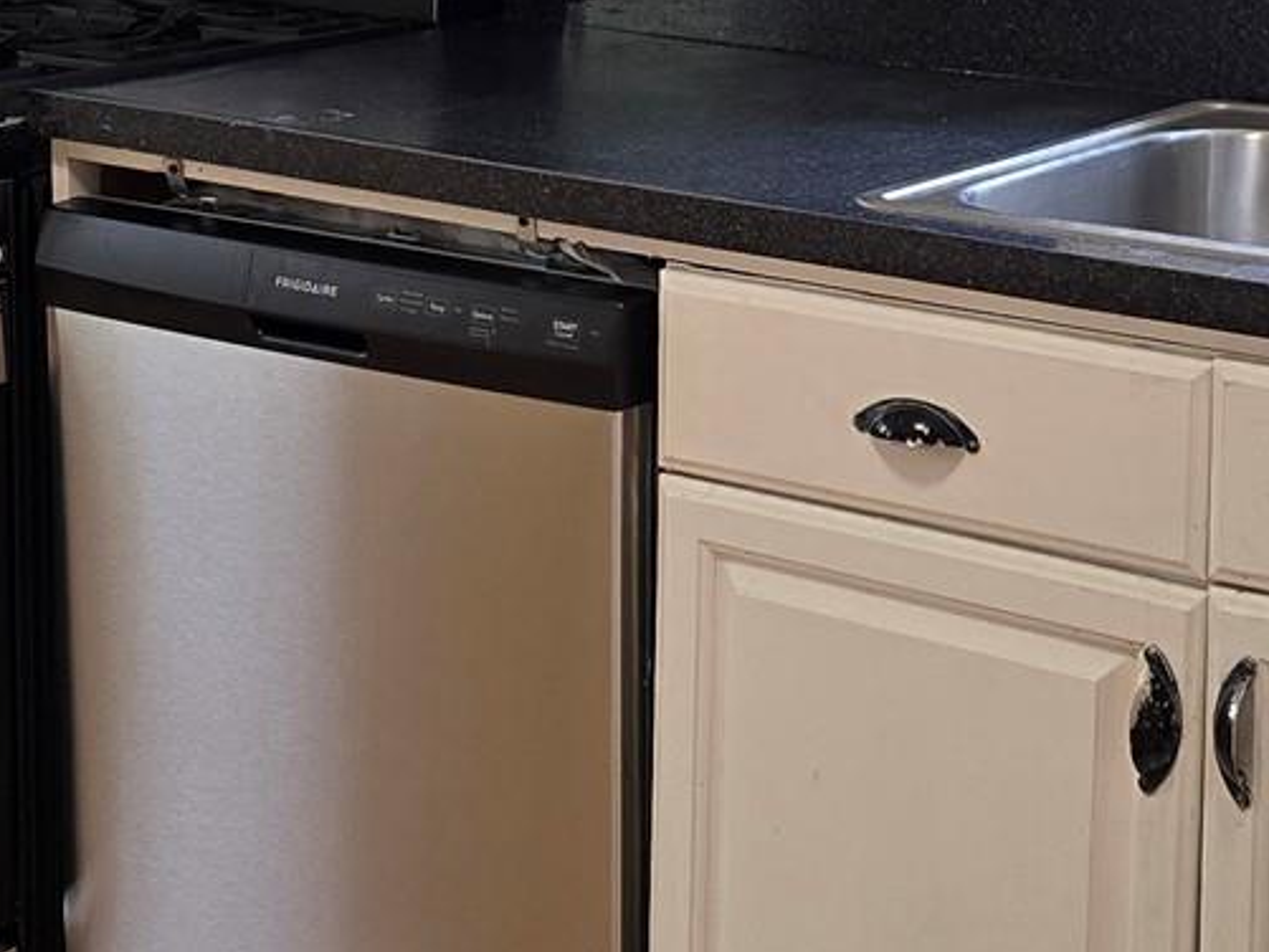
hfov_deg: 20.8
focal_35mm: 94
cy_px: 192
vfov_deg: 15.6
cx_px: 745
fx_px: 3447
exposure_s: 1/120
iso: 100
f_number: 1.7
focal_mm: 6.3
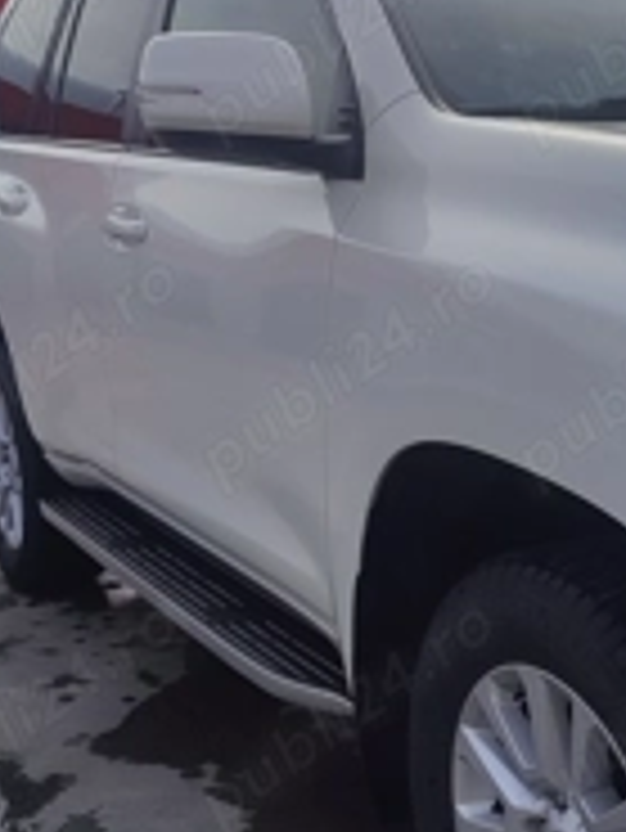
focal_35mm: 54
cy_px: 445
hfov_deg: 26.5
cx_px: 504
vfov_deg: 35.5
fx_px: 1301
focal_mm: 6.04
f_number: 1.9
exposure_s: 1/2251
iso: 50
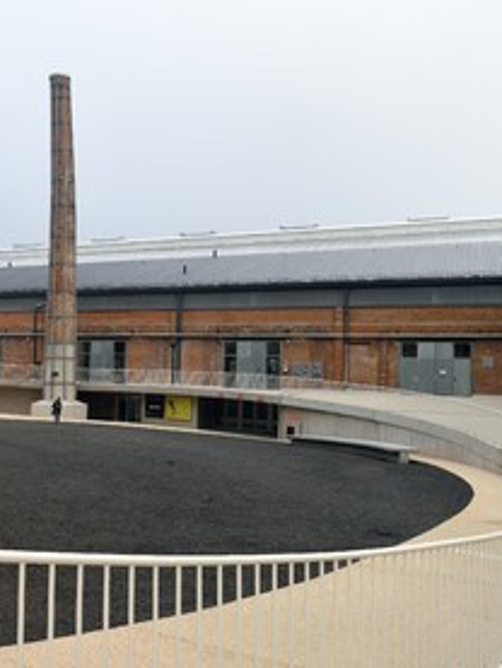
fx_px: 676
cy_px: 335
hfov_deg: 39.5
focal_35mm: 35
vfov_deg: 52.6
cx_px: 119
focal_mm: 24
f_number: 7.1
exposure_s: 1/400
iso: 400
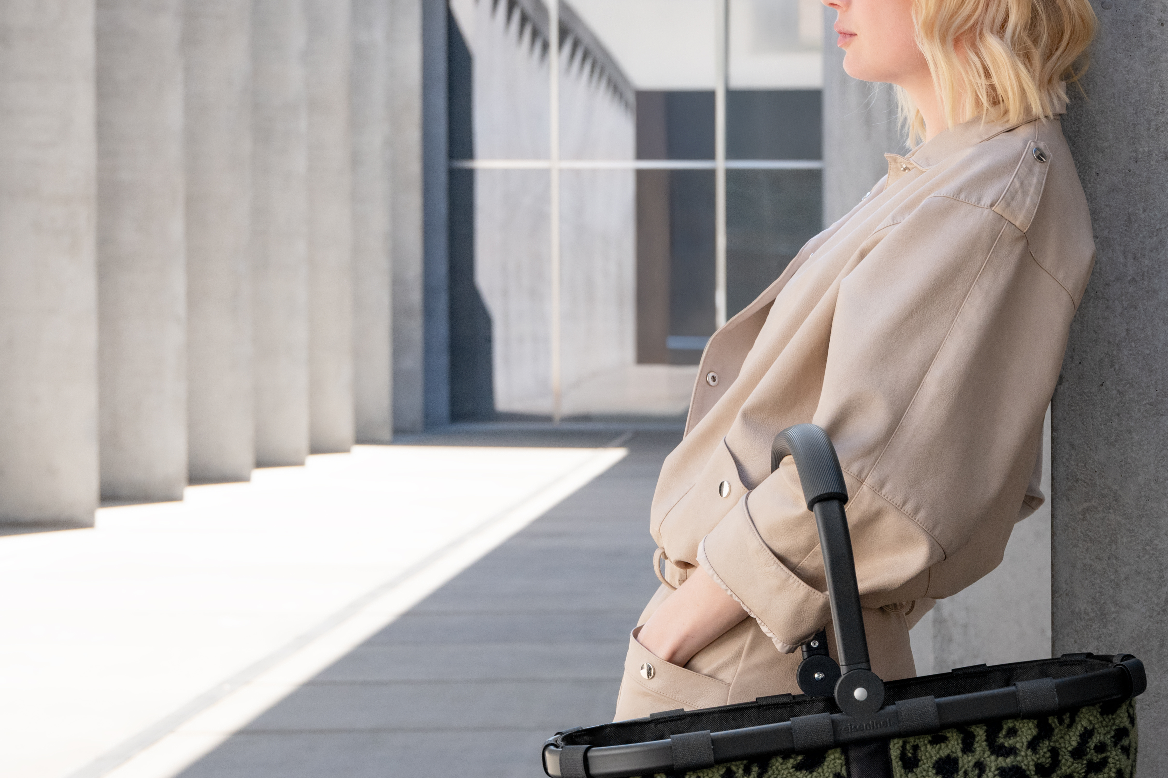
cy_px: 454
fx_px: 2725
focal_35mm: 84
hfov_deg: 23.9
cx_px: 905
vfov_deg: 16.3
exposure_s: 1/400
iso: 400
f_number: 5.6
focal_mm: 46
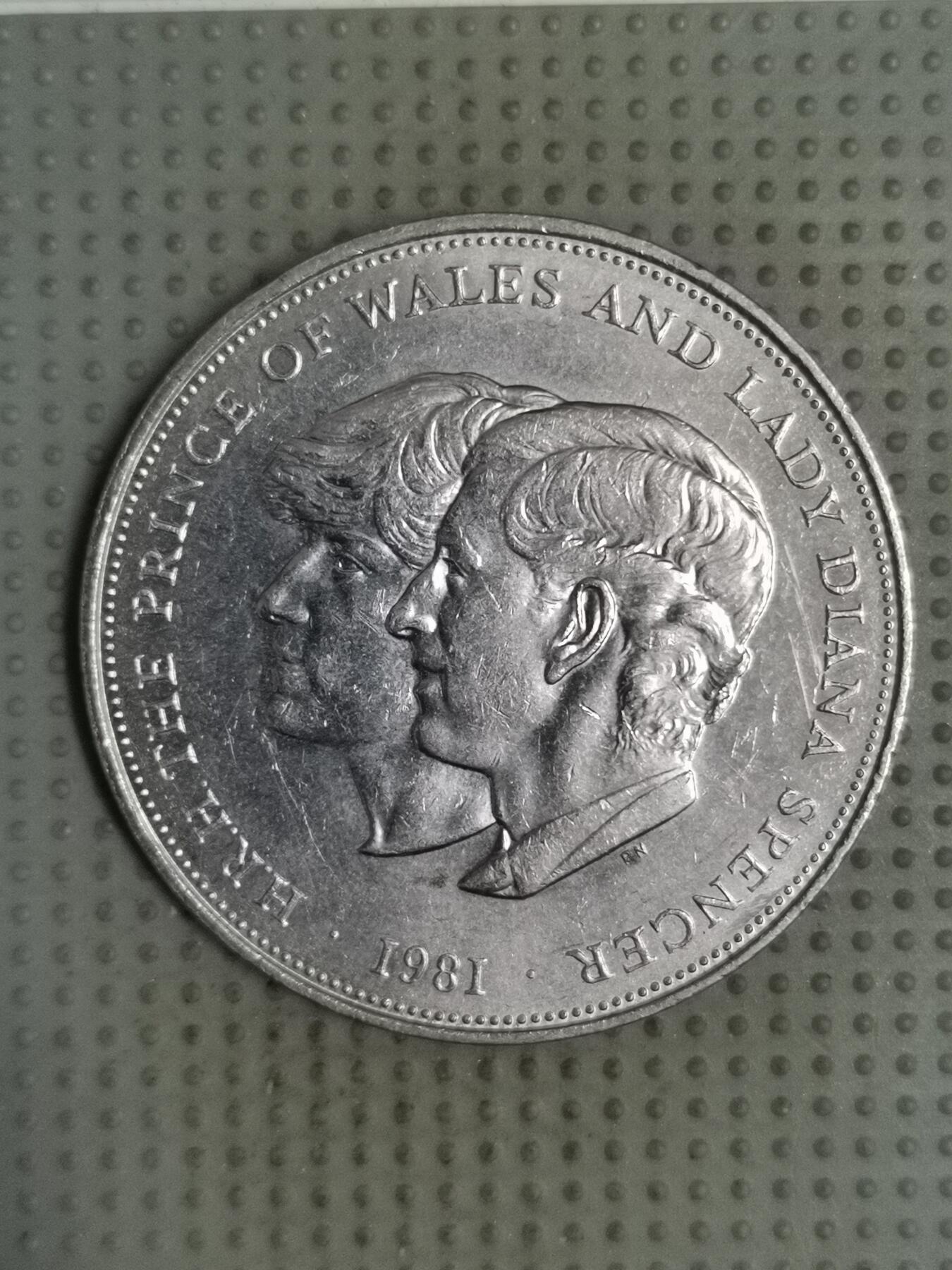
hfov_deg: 28.0
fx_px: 1907
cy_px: 635
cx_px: 476
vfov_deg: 36.8
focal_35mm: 52
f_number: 1.8
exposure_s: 1/30
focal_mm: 4.75
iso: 320
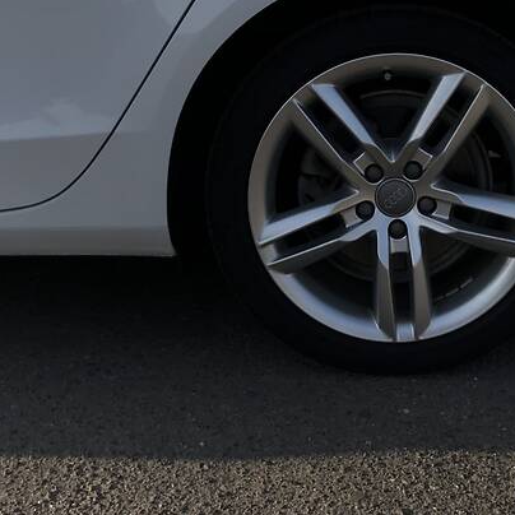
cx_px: 366
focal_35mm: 49
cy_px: 156
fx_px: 825
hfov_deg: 34.2
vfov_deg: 34.2
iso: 20
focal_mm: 4
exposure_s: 1/1570
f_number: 1.8
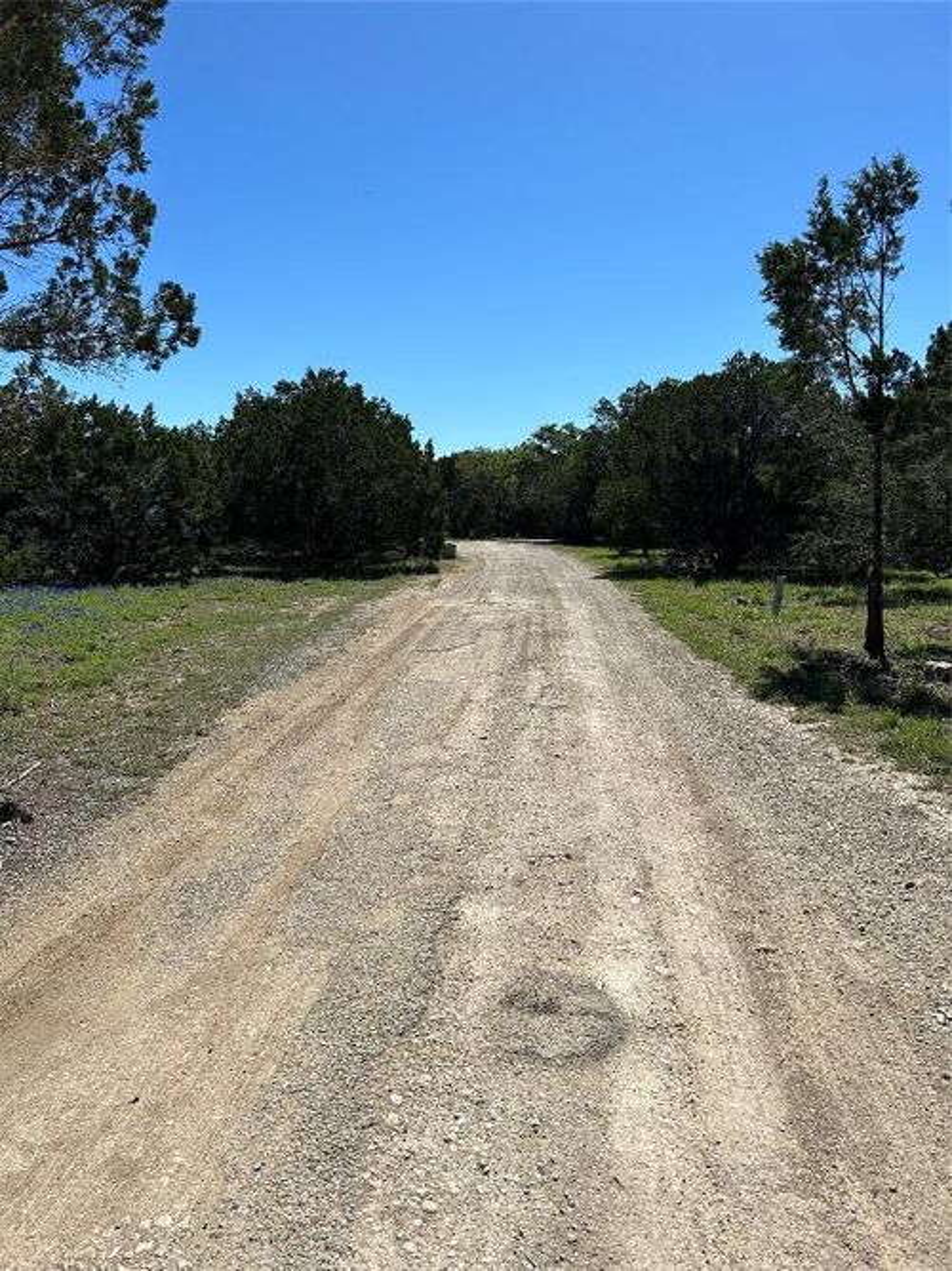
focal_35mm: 26
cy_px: 636
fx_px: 954
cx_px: 476
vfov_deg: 67.3
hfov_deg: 53.0
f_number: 1.5
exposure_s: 1/6993
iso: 50
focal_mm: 5.7
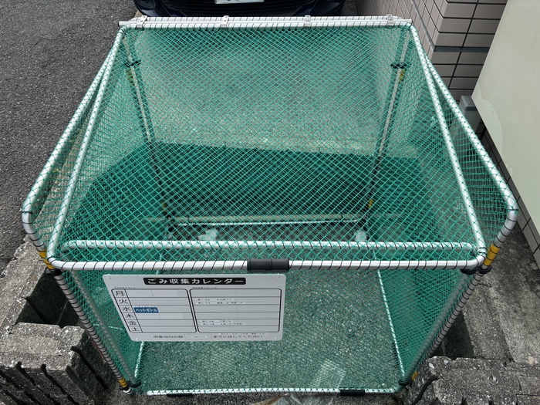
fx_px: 406
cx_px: 270
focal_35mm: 26
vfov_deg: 53.1
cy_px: 202
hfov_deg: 67.3
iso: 50
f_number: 1.6
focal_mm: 5.96
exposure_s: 1/1152
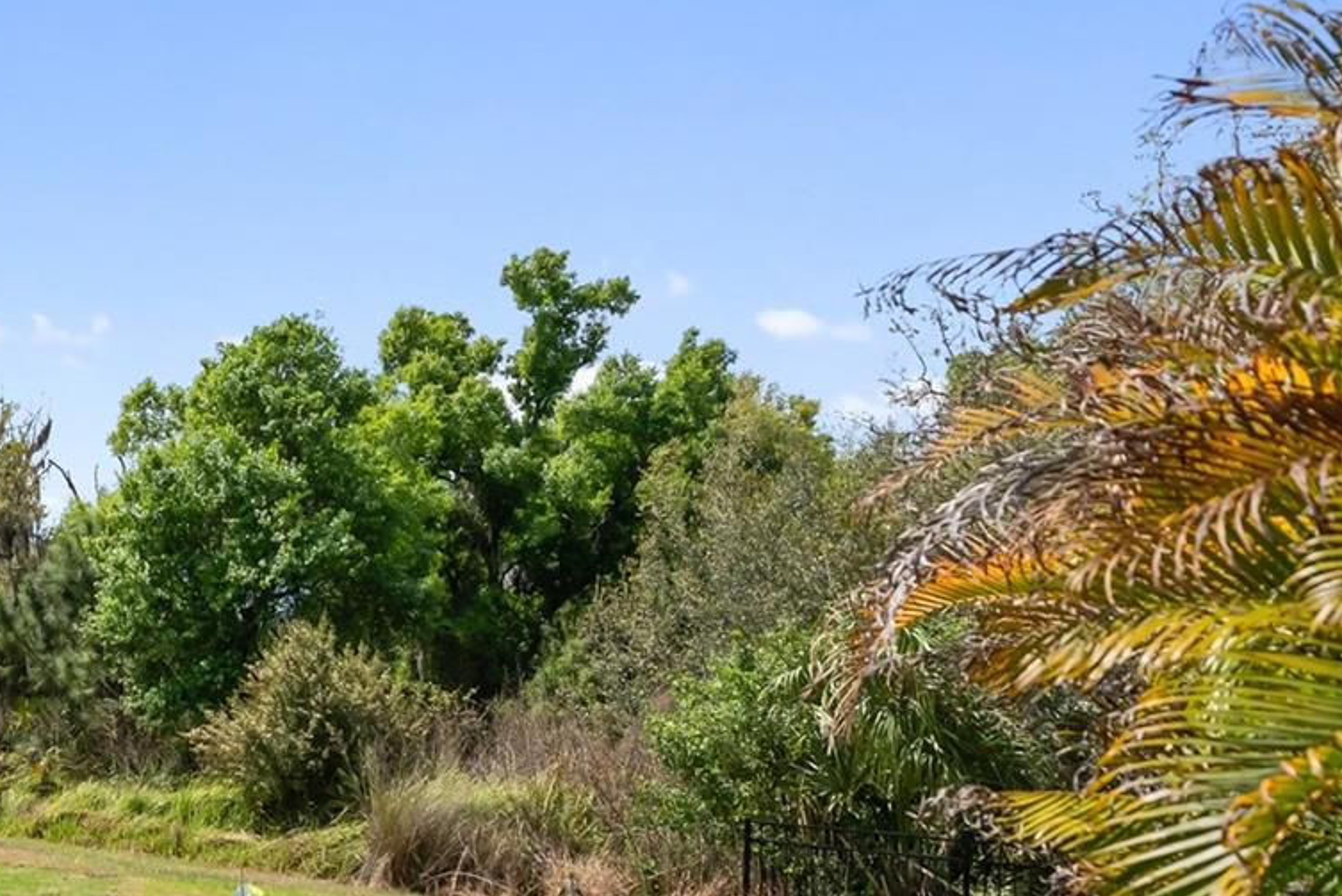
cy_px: 793
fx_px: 1268
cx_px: 146
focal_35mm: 34
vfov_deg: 36.7
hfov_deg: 49.9
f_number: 2.8
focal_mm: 16
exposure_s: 1/8000
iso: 250
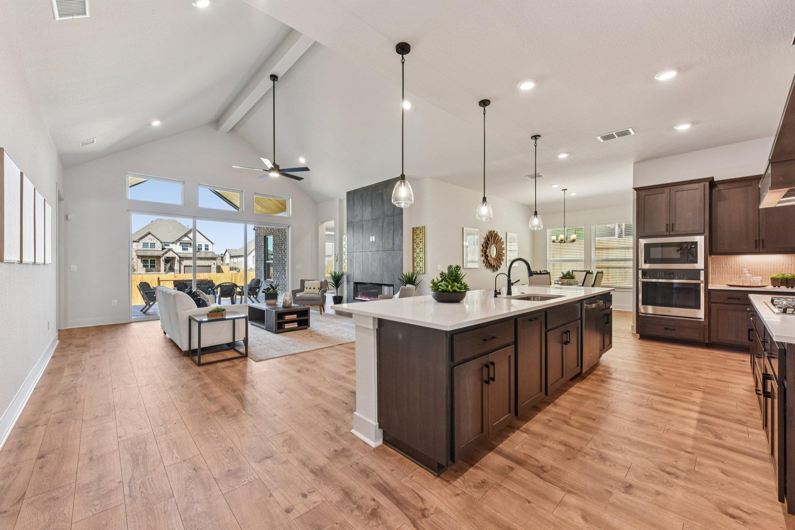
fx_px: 309
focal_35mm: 14
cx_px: 398
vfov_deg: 81.2
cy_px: 265
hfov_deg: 104.3
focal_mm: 14
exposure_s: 1/15
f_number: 8
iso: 180
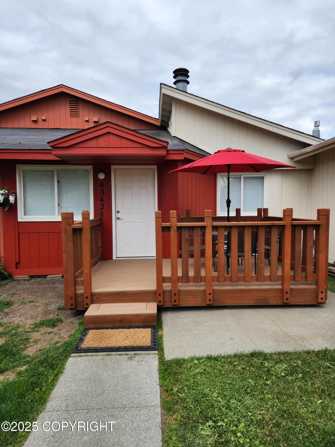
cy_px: 224
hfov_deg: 58.9
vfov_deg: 73.9
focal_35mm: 23
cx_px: 168
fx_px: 297
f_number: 1.8
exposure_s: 1/410
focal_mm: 6.4
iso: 12
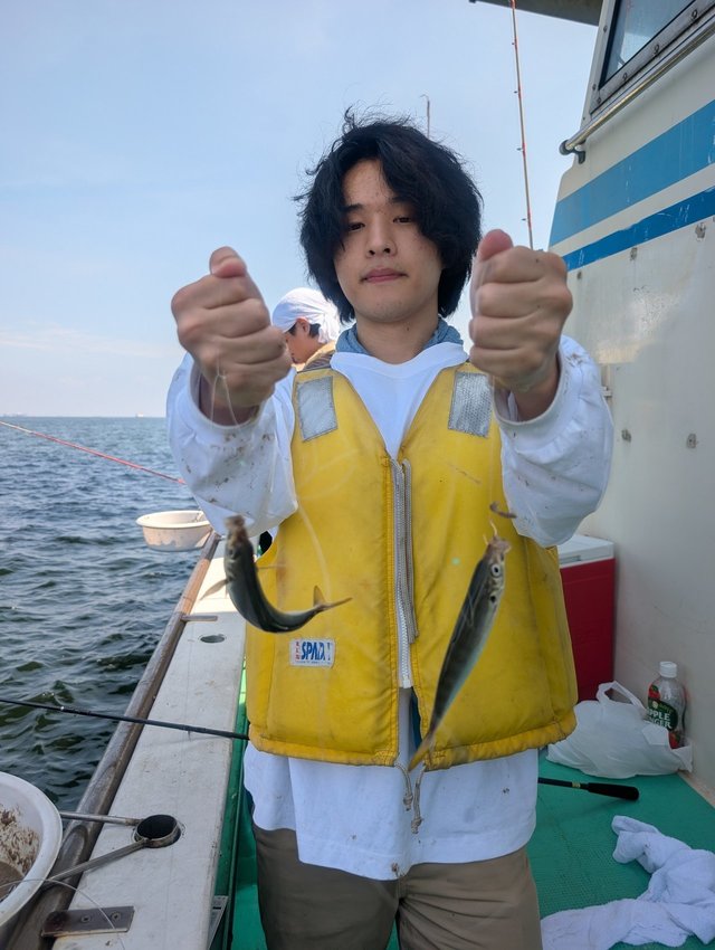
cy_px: 475
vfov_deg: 71.5
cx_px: 358
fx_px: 659
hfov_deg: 56.9
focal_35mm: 24
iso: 23
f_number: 1.68
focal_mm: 6.9
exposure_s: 1/887
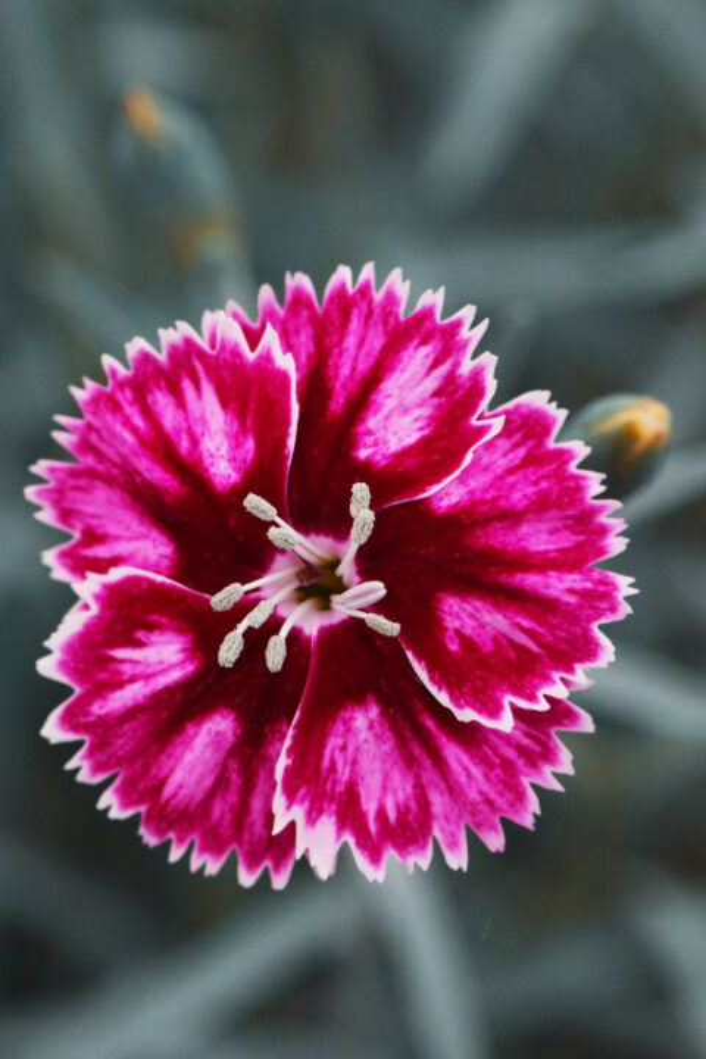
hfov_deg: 8.7
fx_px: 4633
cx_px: 353
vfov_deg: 13.0
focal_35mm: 158
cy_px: 530
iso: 1000
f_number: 8
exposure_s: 1/800
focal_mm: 105
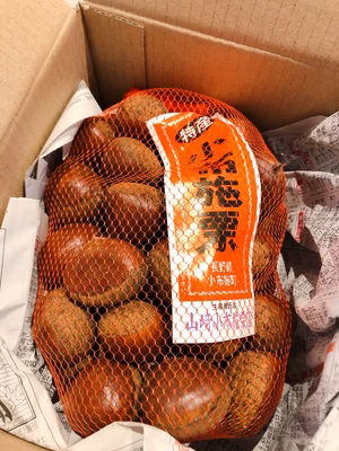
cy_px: 226
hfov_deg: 49.7
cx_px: 170
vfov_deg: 63.4
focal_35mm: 28
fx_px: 366
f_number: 1.8
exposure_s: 1/15
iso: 40
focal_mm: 3.99
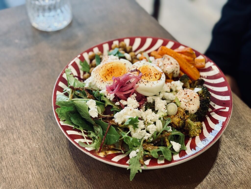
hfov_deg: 39.7
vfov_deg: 30.3
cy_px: 94
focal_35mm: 48
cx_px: 126
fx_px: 348
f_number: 1.78
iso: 80
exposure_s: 1/50
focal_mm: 6.76
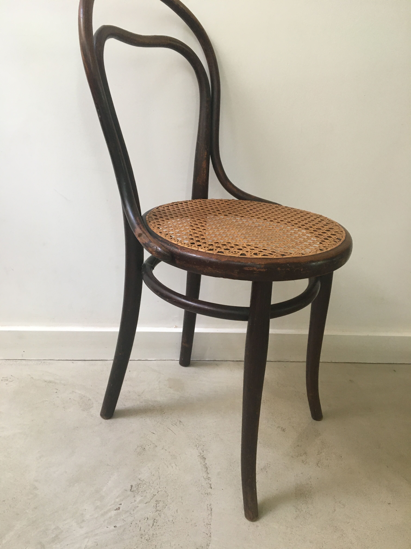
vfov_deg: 61.7
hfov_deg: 48.2
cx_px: 206
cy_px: 274
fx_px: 459
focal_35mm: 29
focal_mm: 4.15
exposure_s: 1/33
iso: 125
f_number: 2.2
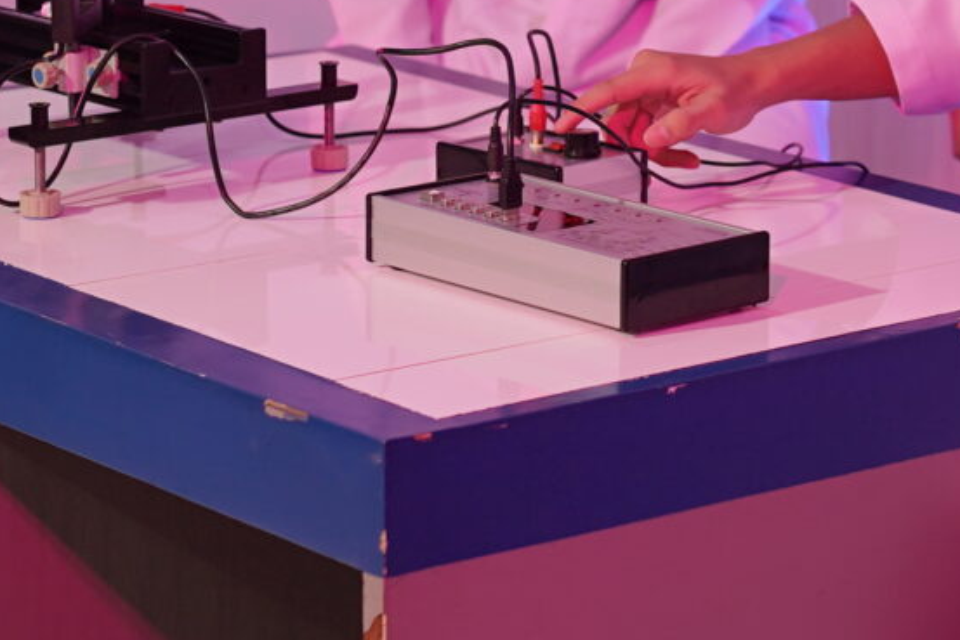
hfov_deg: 12.5
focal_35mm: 162
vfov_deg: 8.4
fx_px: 4321
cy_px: -100
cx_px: 1066
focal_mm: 35
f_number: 2
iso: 200
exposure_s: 1/100
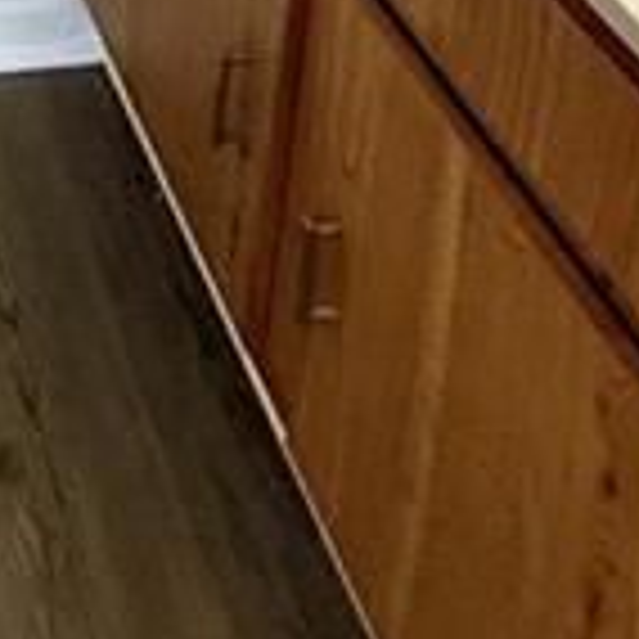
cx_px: -234
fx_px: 1399
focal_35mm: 67
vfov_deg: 17.3
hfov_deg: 22.5
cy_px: -684
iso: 320
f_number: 2.2
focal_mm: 2.22
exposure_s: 1/60
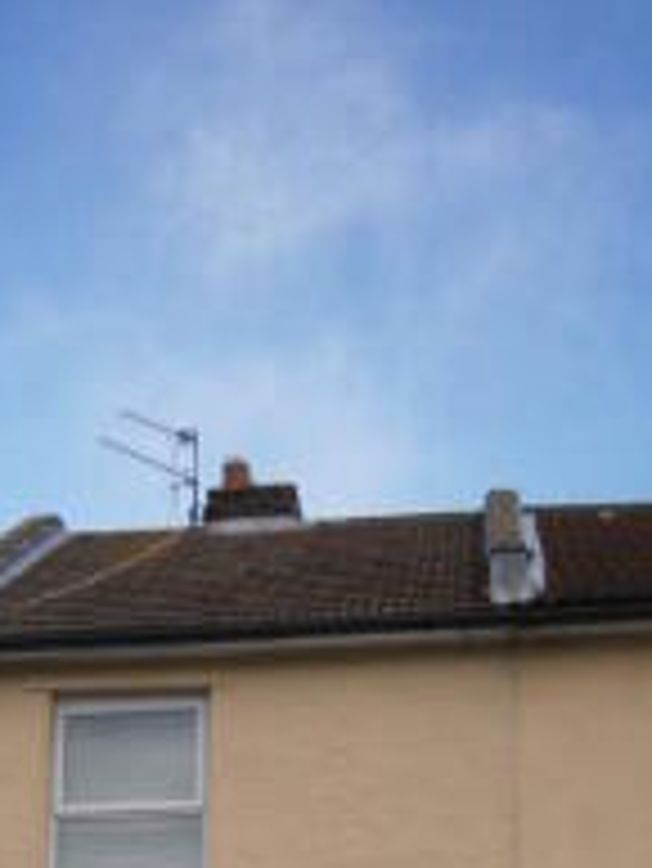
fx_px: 1480
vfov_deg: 29.3
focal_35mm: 59
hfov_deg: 24.6
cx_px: 184
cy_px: 969
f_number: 2.8
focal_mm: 4.7
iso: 80
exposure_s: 1/800
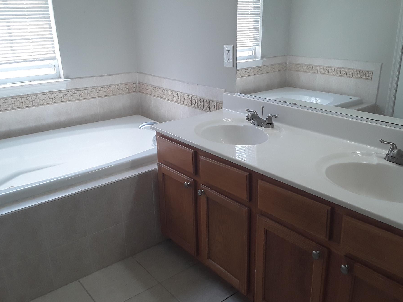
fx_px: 361
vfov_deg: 45.4
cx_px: 219
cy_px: 161
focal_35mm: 31
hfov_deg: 58.3
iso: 64
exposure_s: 1/120
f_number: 1.9
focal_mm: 2.91
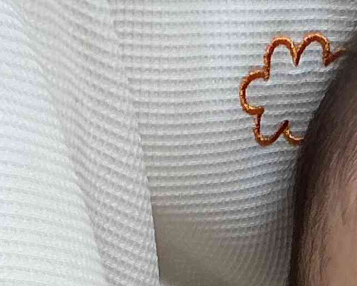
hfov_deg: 10.8
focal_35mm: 175
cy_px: 671
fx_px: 1850
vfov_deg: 8.2
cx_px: 476
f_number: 1.8
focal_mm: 3
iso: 25
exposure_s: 1/120
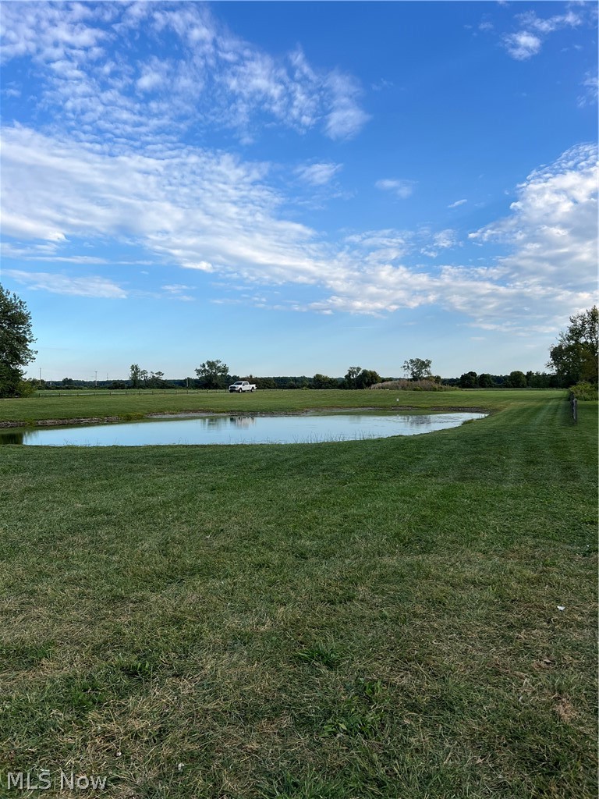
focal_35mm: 26
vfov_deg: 67.3
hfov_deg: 53.1
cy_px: 400
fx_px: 600
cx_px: 300
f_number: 1.5
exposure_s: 1/2299
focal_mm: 5.7
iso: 50
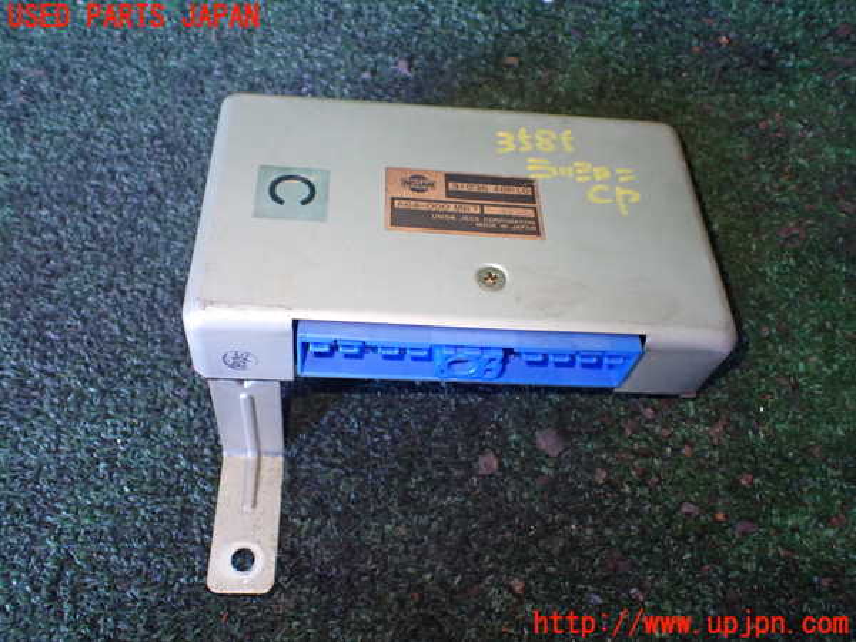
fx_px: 742
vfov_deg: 46.8
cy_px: 321
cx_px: 428
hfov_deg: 60.0
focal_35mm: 30
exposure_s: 1/100
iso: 800
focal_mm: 5.4
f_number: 2.3
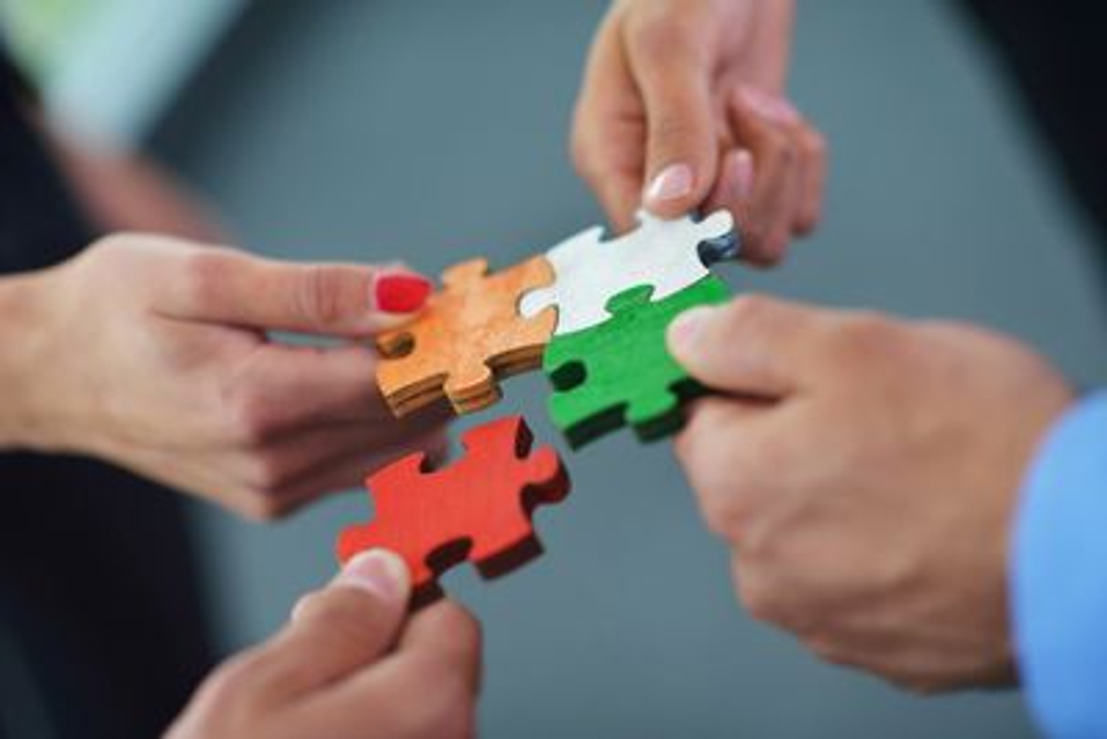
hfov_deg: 23.9
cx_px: 554
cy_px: 370
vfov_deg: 16.1
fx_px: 2615
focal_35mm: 85
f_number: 2
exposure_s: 1/160
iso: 100
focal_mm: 85
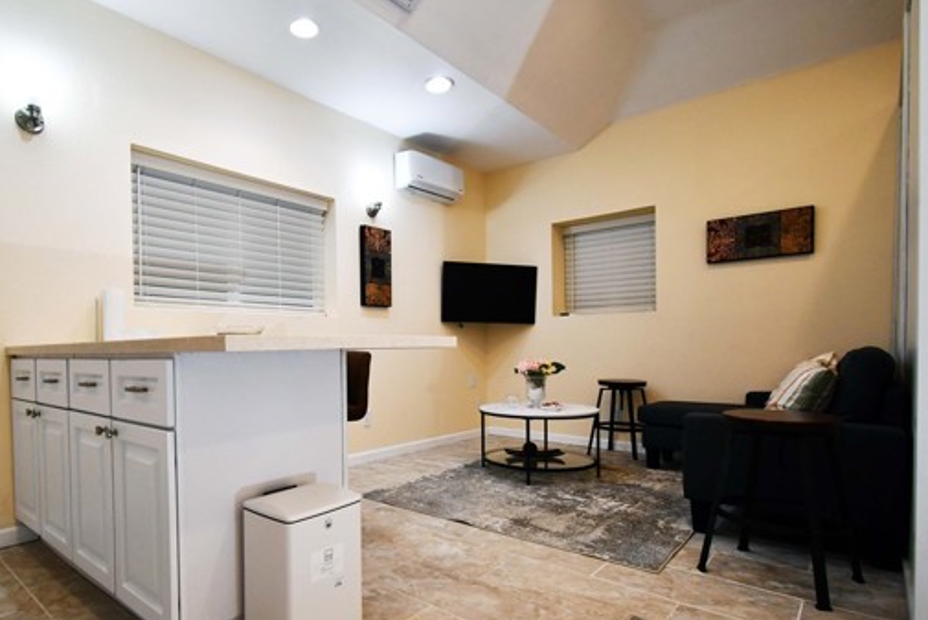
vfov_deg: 64.2
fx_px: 490
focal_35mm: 19
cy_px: 362
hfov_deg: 85.6
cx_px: 364
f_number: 4.5
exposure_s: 1/200
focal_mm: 10
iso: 800
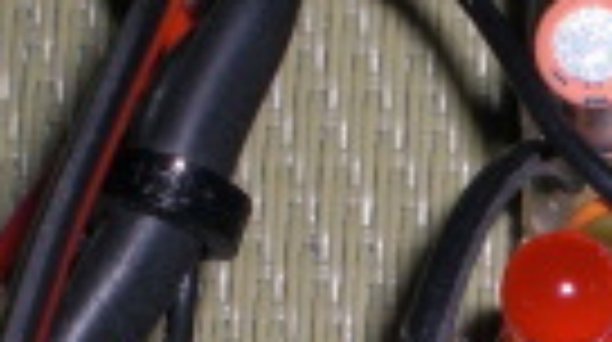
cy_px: 441
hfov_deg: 10.8
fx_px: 3159
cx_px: 796
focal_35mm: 195
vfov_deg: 6.2
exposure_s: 1/60
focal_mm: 6.3
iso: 64
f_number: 5.6
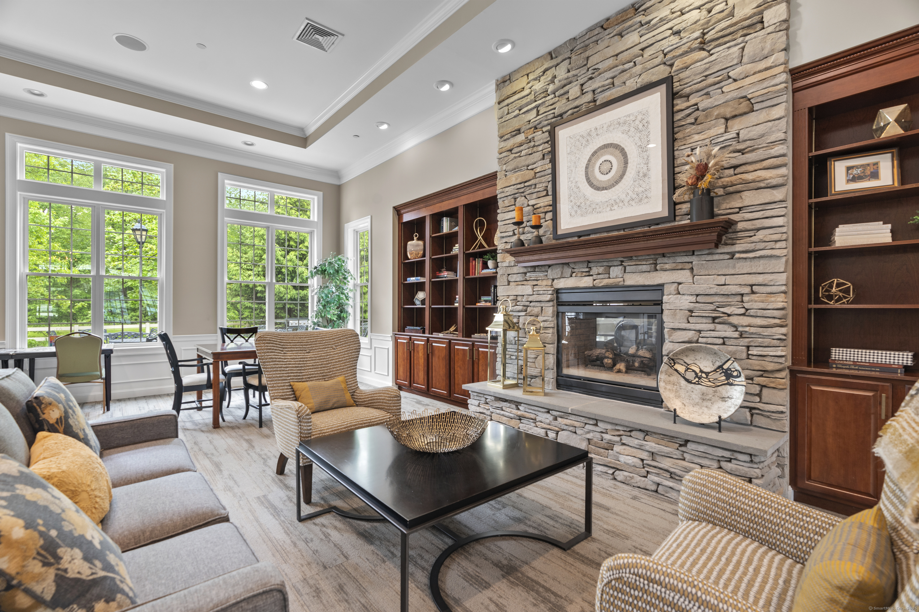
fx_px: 408
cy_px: 306
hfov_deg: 96.7
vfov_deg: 73.7
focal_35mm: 16
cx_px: 460
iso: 400
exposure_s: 1
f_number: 7.1
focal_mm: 16
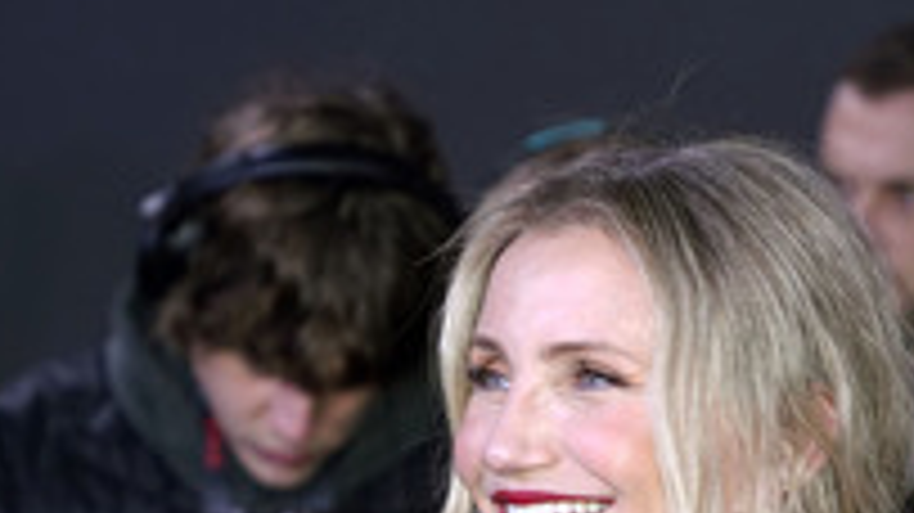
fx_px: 6929
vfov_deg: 4.2
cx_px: 588
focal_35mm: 286
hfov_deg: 7.5
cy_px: 662
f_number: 5.6
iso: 1000
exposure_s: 1/160
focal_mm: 123
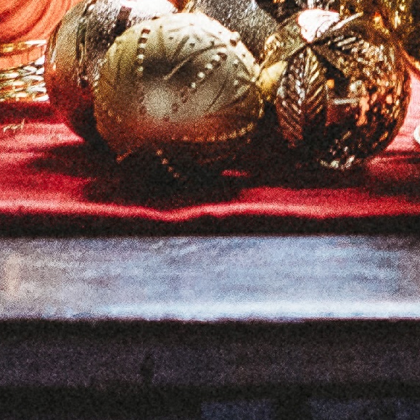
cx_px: 508
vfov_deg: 4.7
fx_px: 4832
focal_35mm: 352
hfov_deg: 5.0
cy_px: -1011
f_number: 2.5
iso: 3200
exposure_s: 1/1250
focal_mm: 40
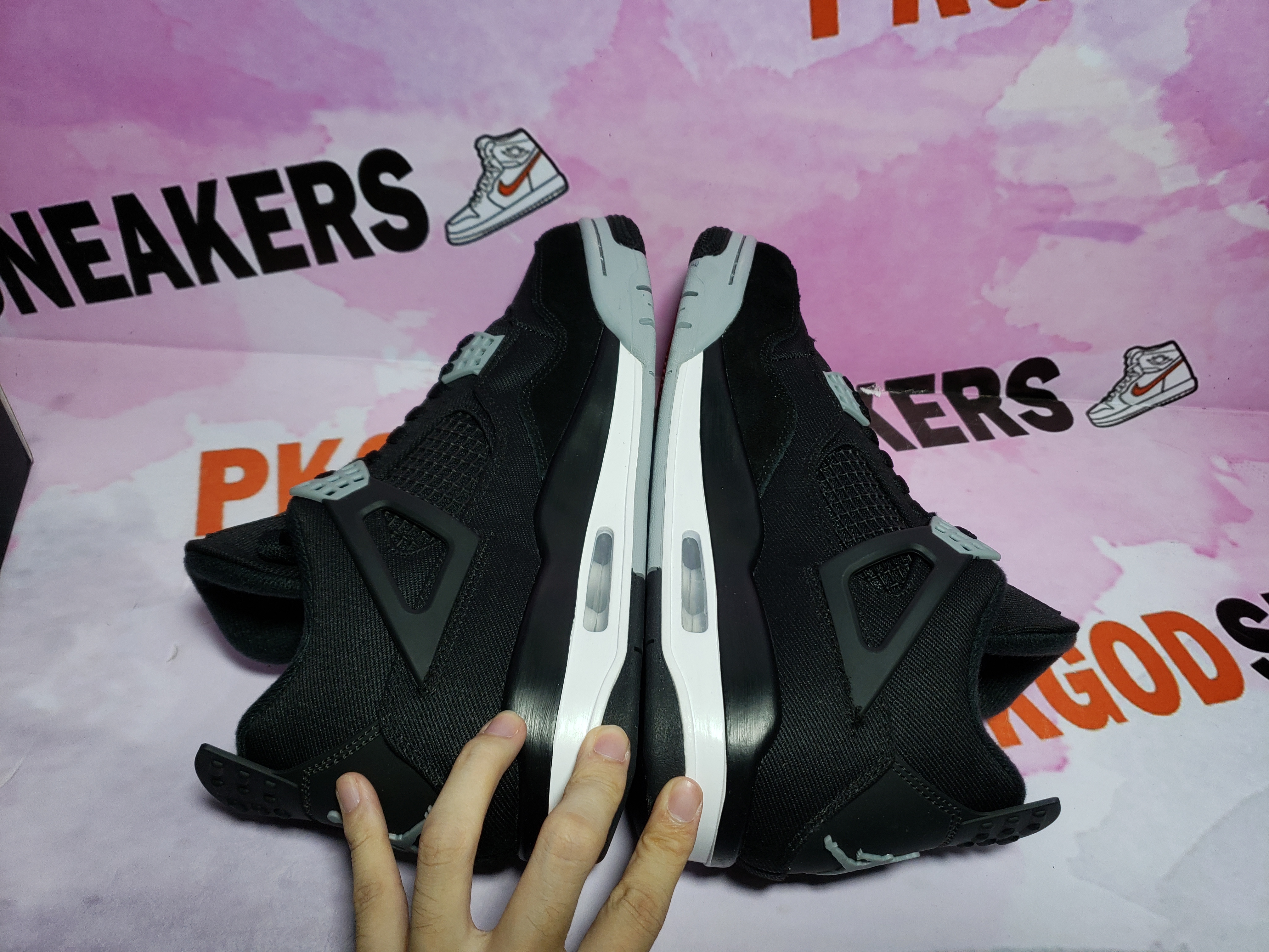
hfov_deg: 67.3
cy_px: 476
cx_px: 634
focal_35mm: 26
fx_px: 953
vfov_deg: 53.1
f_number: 1.5
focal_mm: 4.3
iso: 50
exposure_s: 1/486
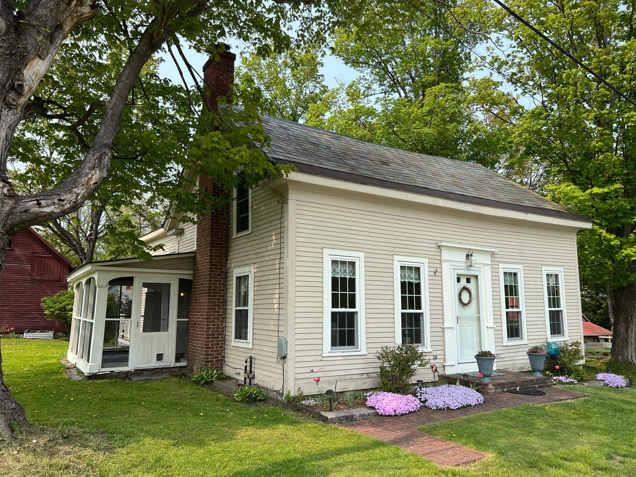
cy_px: 238
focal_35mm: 26
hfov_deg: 67.3
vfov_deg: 53.1
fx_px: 478
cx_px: 318
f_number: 1.5
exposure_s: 1/2165
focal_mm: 5.7
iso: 50
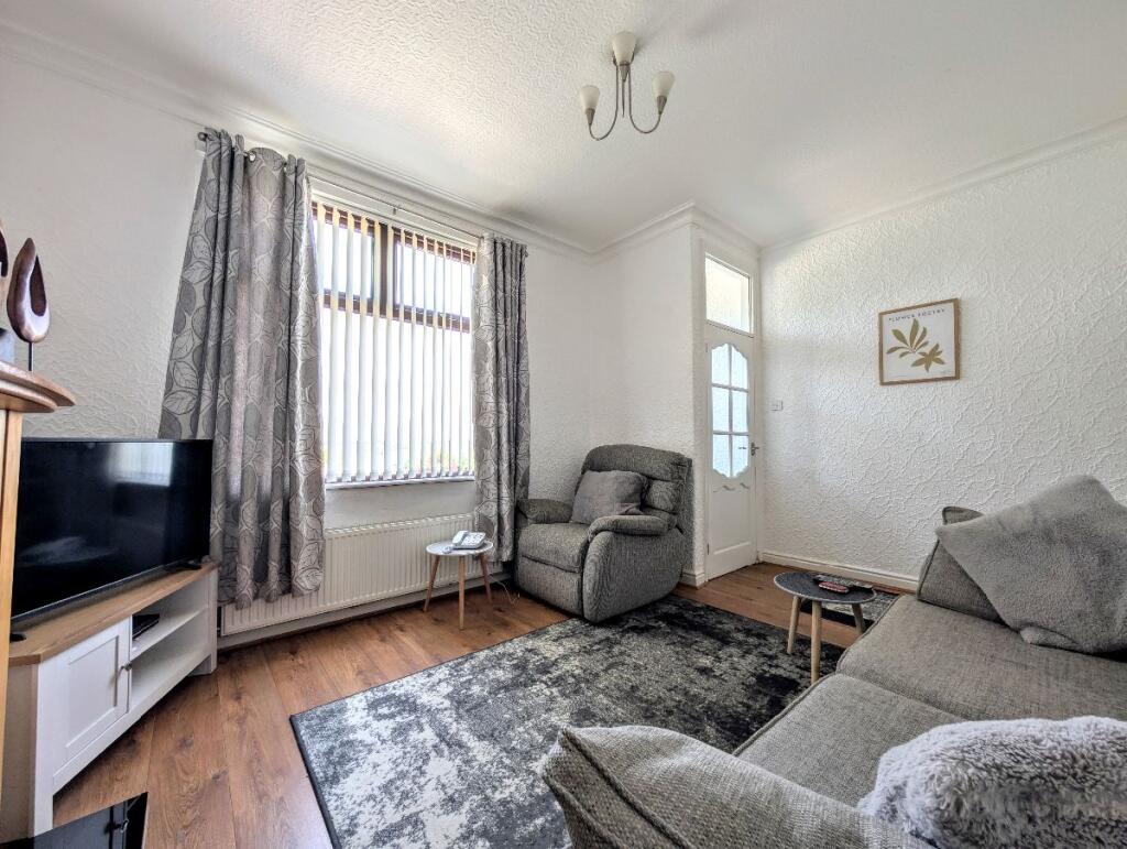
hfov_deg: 110.5
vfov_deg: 94.6
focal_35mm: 12
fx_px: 391
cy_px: 424
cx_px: 564
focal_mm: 2.02
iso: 53
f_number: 1.7
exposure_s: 1/214
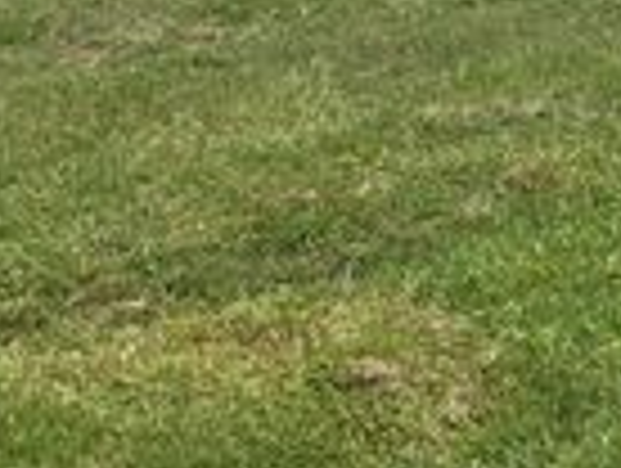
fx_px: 2013
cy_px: -335
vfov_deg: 12.3
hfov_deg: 16.9
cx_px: 716
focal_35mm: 112
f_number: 2.4
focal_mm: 3.3
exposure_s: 1/1852
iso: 25
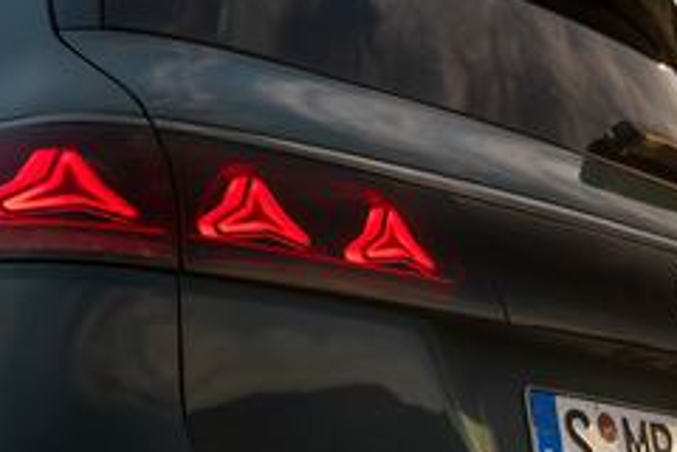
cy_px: 158
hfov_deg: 28.8
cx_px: 262
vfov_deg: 19.4
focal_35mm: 70
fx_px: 1316
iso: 100
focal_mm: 42
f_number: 5
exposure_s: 1/125
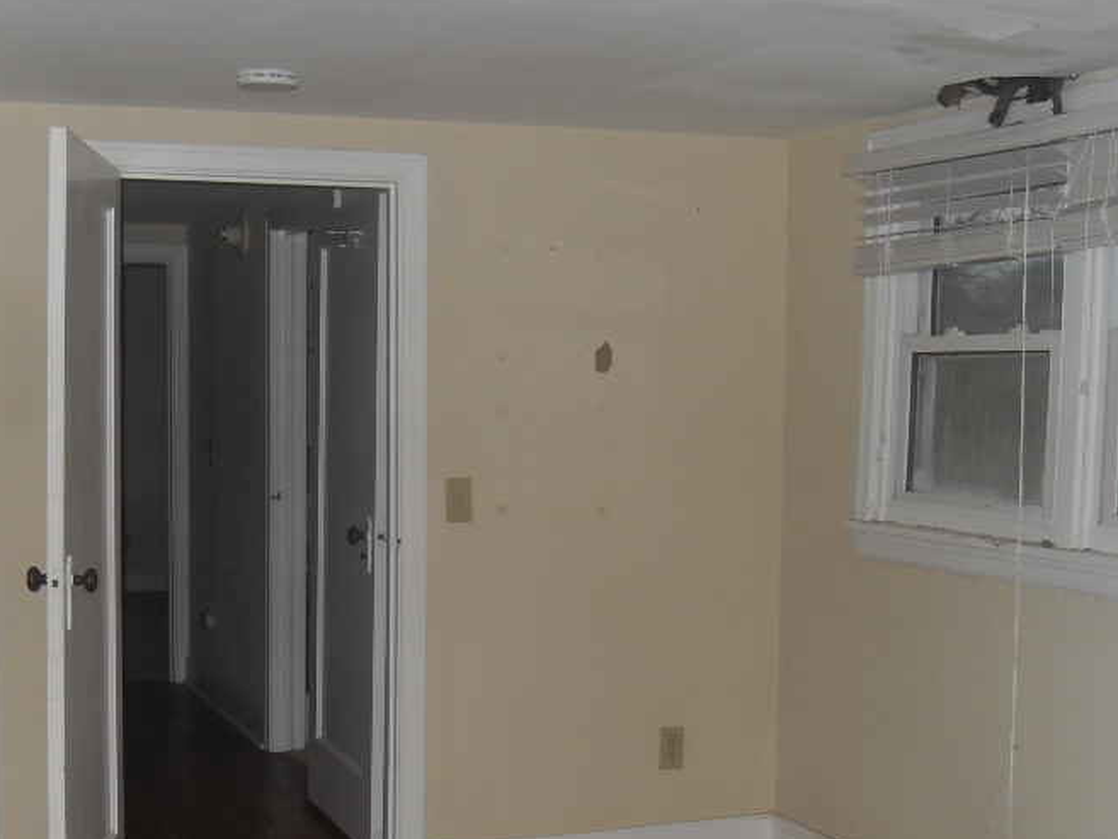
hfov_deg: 35.7
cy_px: 466
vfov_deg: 27.5
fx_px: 1712
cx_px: 345
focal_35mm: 53
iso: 120
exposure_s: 1/45
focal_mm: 6.3
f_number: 2.8
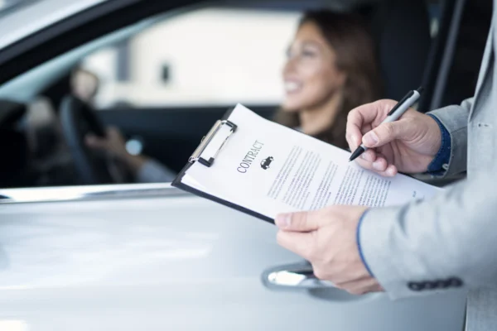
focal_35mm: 50
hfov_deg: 39.6
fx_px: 690
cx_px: 248
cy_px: 166
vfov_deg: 27.0
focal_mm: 50
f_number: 1.8
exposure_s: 1/320
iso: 320
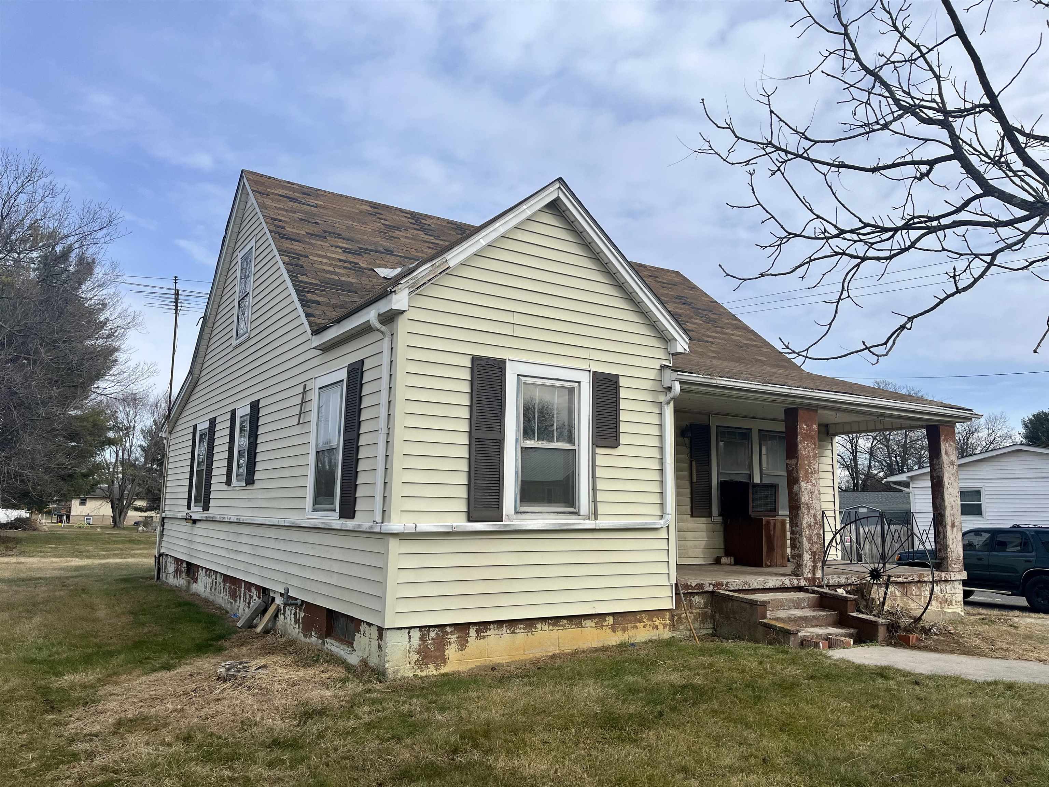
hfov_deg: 67.3
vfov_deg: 53.1
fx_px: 788
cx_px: 524
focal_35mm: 26
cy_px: 394
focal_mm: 5.1
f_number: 1.6
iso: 50
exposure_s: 1/3521
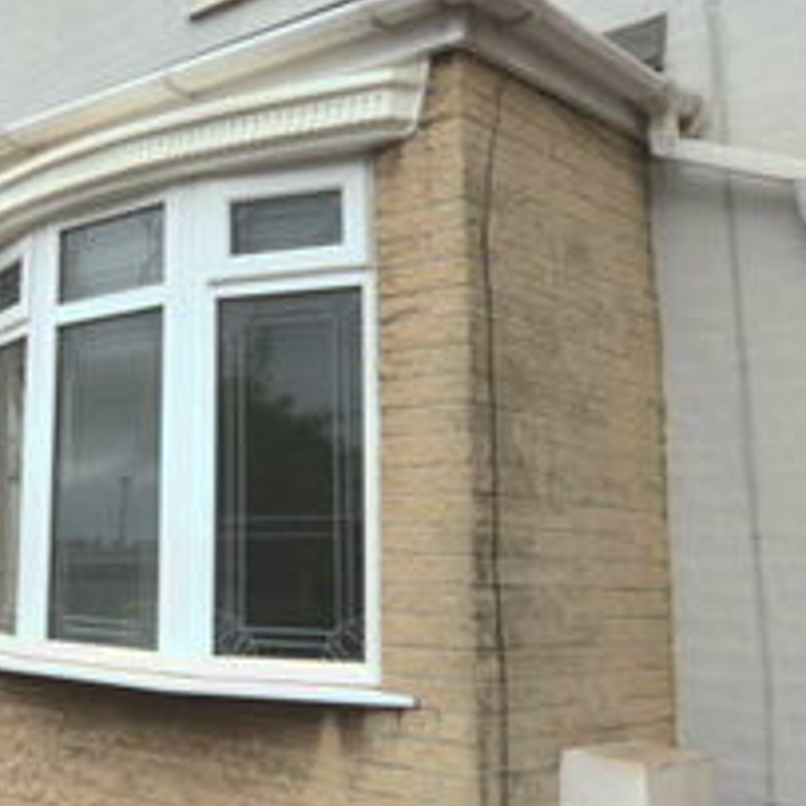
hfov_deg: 35.7
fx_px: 1159
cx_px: 56
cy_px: 353
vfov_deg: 38.3
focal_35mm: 44
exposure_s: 1/250
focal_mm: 10
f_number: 8
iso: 100
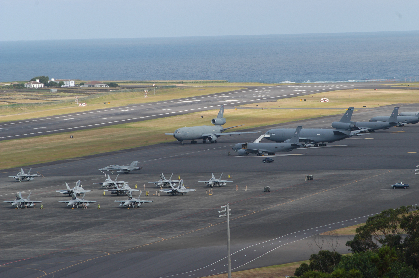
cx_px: 210
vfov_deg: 5.1
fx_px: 3139
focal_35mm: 270
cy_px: 139
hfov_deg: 7.6
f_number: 6.3
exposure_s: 1/640
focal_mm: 180
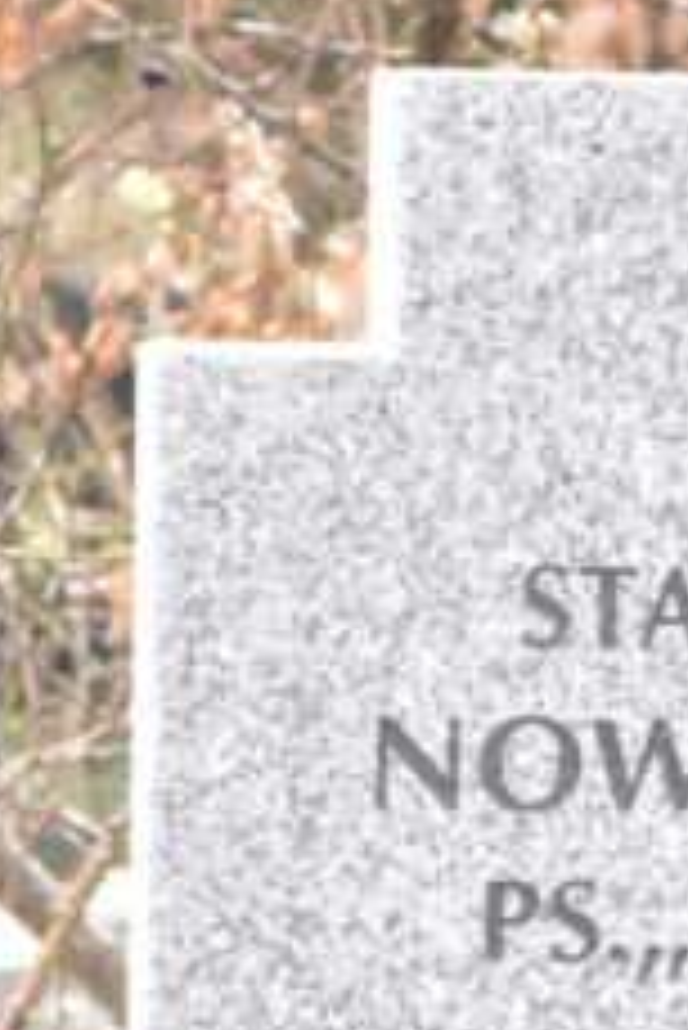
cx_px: 767
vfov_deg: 4.8
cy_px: 857
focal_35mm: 426
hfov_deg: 3.2
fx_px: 12193
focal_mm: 122
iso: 12800
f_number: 5.6
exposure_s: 1/4000
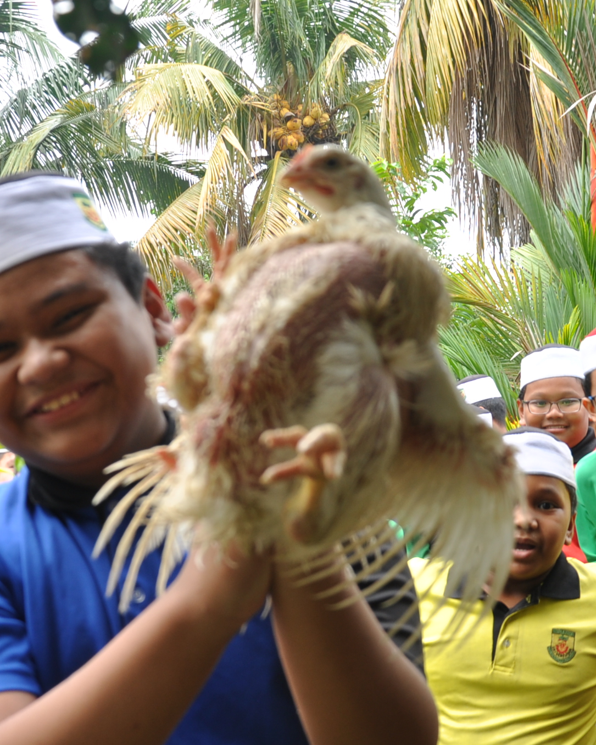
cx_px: 272
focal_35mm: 60
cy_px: 524
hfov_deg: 25.4
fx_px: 1323
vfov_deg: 31.1
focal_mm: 18
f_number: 3.5
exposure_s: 1/100
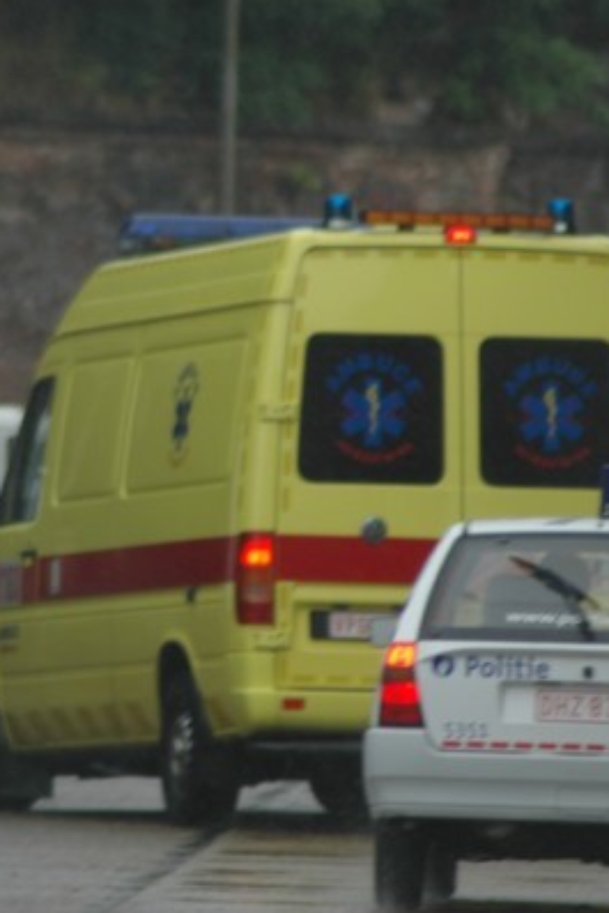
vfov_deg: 3.0
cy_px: 456
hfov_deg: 2.0
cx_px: 257
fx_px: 17239
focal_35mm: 680
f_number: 5.6
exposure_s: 1/200
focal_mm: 300
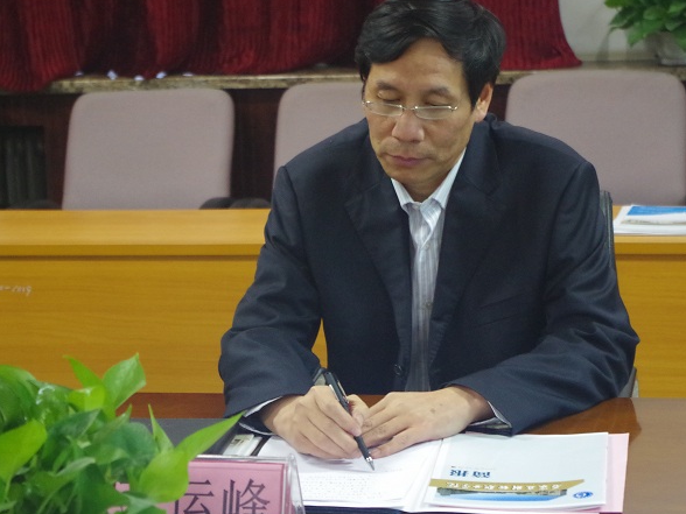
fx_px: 1962
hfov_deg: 19.8
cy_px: 254
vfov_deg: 14.9
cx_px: 393
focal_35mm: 99
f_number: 5.6
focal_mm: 55
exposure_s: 1/20
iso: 3200
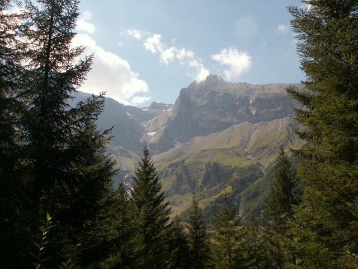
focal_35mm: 35
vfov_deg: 40.7
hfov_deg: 52.6
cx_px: 179
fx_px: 362
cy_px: 134
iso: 50
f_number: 6.3
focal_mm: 5.86
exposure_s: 1/200
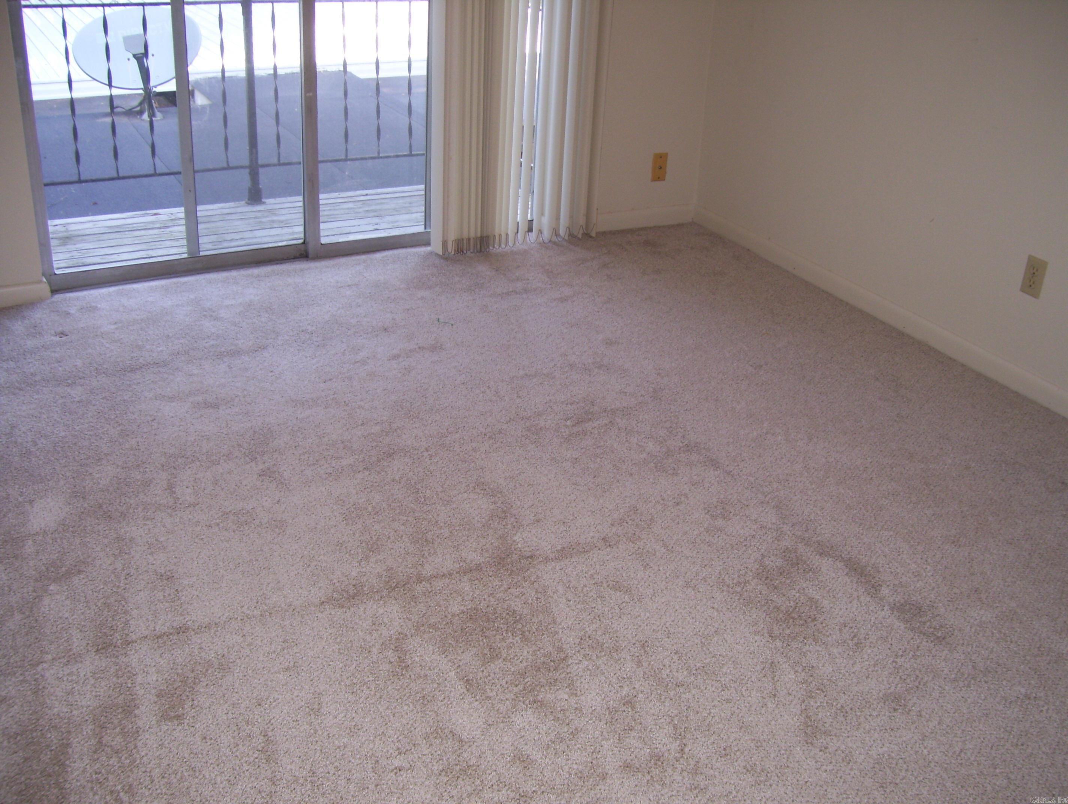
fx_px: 1112
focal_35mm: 36
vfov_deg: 39.7
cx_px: 534
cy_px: 402
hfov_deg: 51.3
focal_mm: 6
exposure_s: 1/60
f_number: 2.7
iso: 80
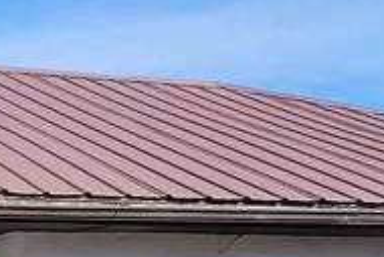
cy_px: 411
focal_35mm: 182
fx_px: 1943
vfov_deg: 7.4
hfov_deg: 11.3
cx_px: 105
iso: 40
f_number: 1.8
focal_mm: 5.4
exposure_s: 1/2517
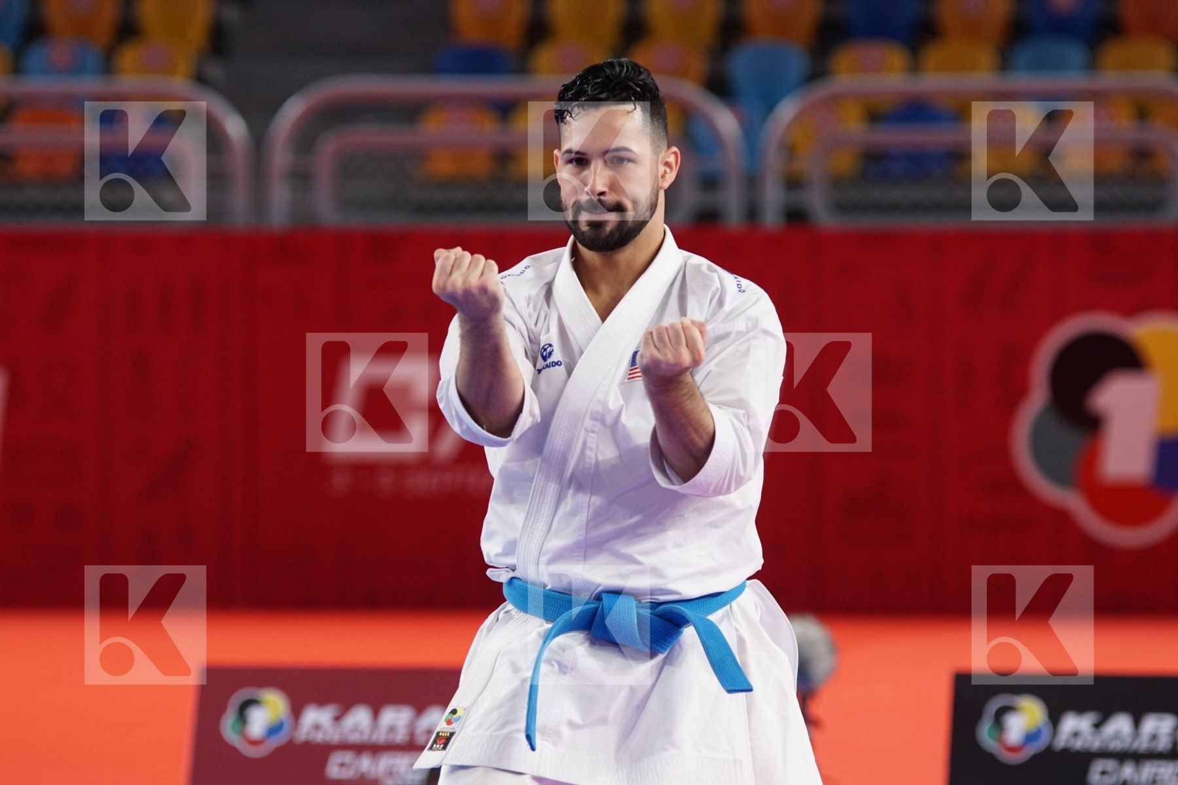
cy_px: 392
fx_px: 7853
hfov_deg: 8.6
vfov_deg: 5.7
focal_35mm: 240
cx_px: 589
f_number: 3.2
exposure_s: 1/400
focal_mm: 160
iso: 1000
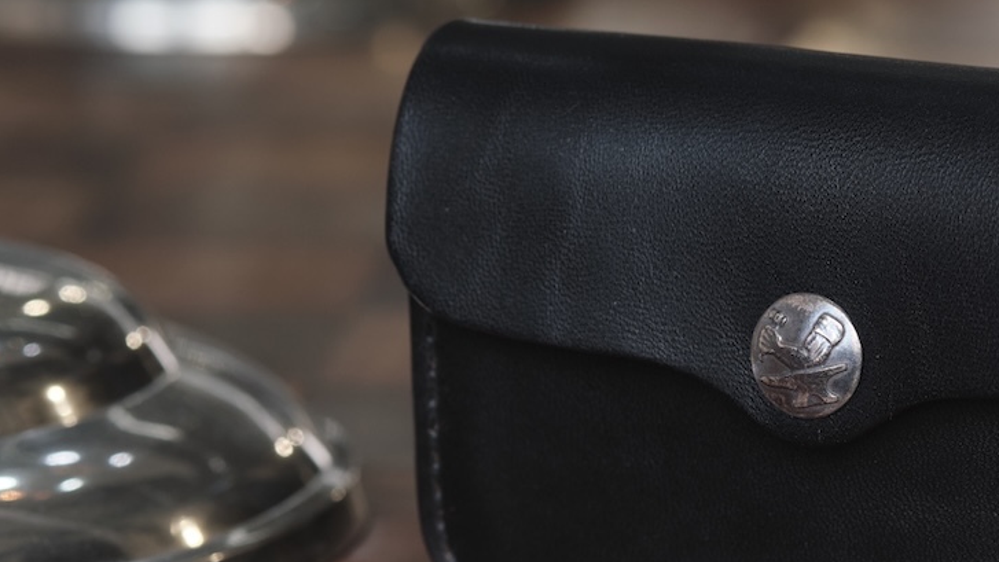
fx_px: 4397
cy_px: 361
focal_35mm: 166
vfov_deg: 7.3
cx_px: 808
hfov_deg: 12.9
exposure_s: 1/60
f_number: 4.5
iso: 500
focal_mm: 60
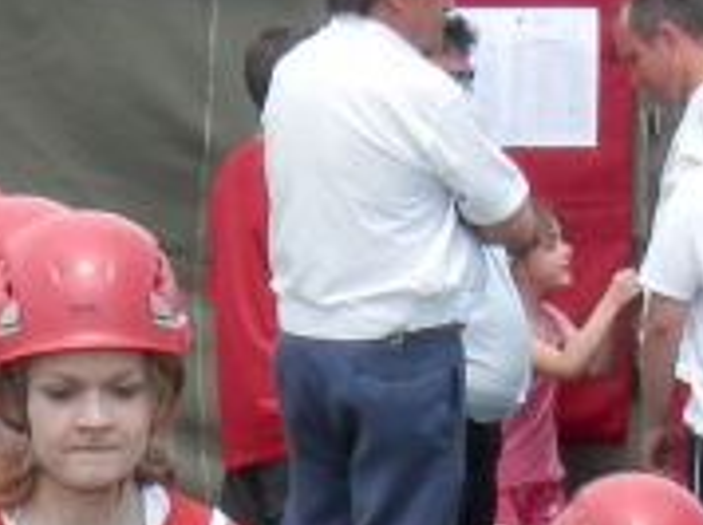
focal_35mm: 642
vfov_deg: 2.3
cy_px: 882
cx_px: -24
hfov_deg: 3.1
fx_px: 13021
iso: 80
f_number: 5.5
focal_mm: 27.5
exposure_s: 1/200
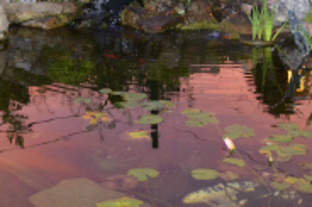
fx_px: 848
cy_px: -82
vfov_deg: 13.3
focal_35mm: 98
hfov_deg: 20.8
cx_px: 98
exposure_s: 1/60
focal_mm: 20
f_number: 3.8
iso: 1600
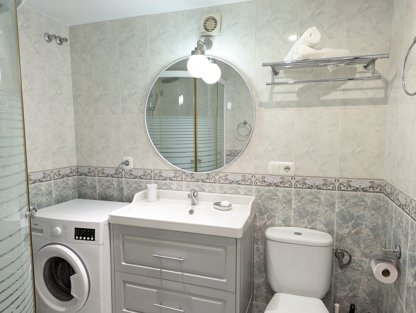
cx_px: 208
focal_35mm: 24
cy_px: 156
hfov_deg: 71.5
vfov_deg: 56.9
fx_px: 289
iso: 441
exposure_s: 1/100
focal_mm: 6.81
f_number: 1.85
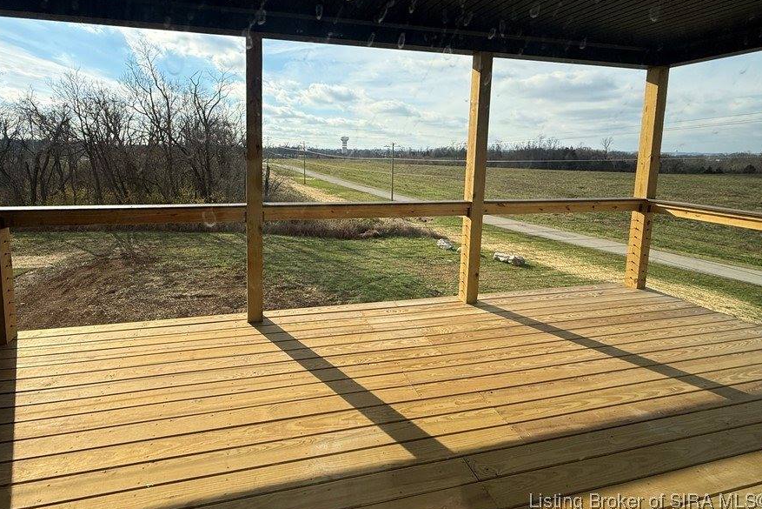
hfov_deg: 92.7
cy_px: 186
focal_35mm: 17
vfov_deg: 69.2
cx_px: 329
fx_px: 360
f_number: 2.2
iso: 50
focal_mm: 2.22
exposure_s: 1/2237
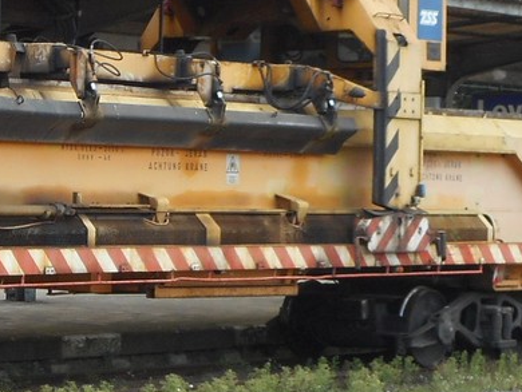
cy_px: 187
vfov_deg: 10.3
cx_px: -224
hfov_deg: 13.1
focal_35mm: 144
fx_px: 2173
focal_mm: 6.9
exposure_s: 1/60
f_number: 4.5
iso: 80
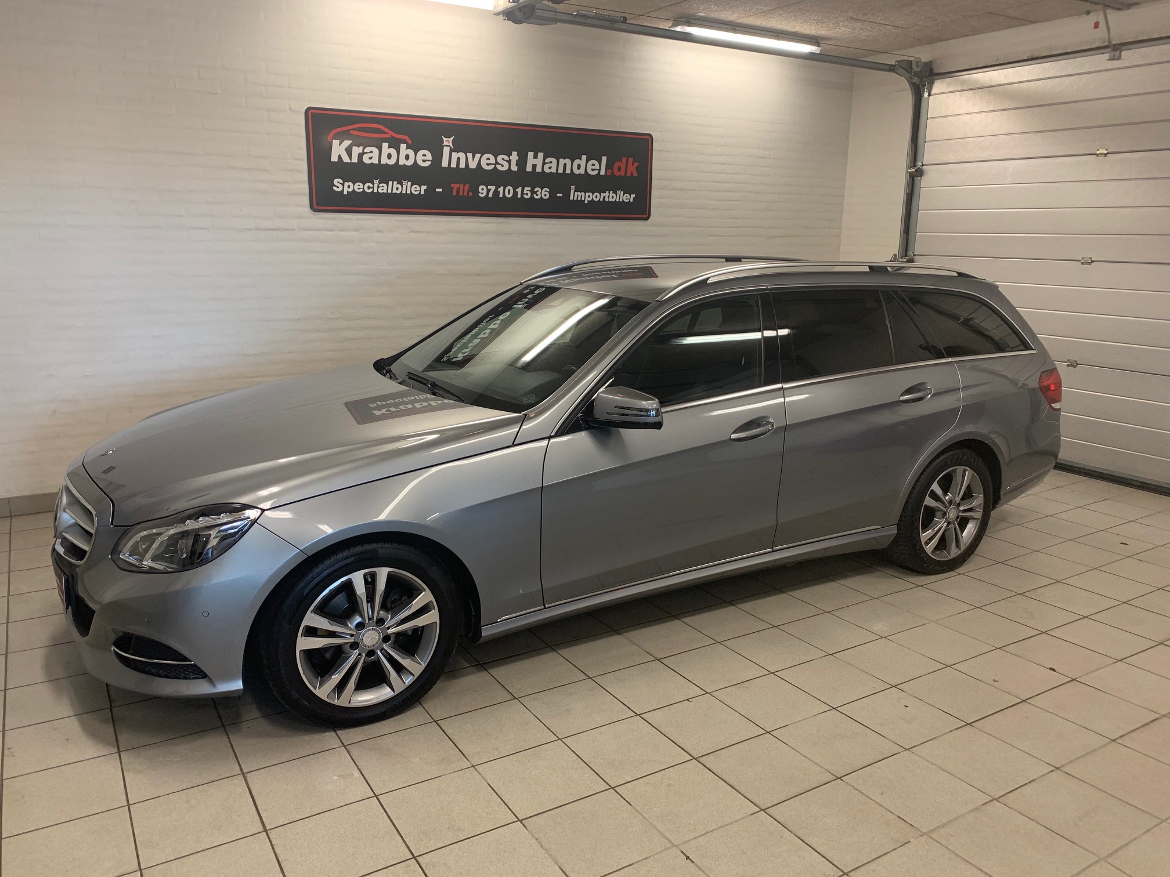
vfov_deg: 53.1
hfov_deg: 67.3
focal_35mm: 26
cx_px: 585
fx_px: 879
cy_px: 438
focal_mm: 4.25
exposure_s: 1/50
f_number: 1.8
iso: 64
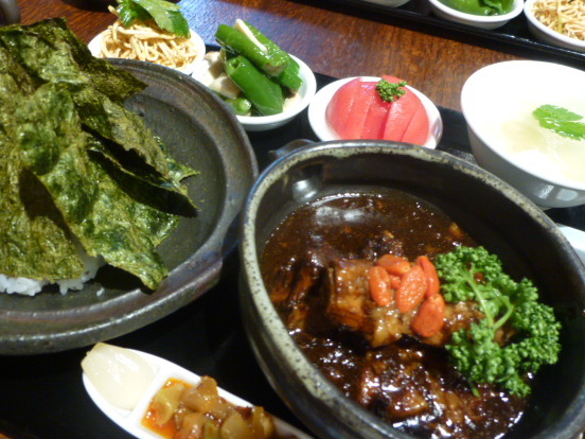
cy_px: 205
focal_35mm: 29
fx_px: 490
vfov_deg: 48.2
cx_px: 272
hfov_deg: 61.6
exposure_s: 1/10
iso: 400
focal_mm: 4.5
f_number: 3.1
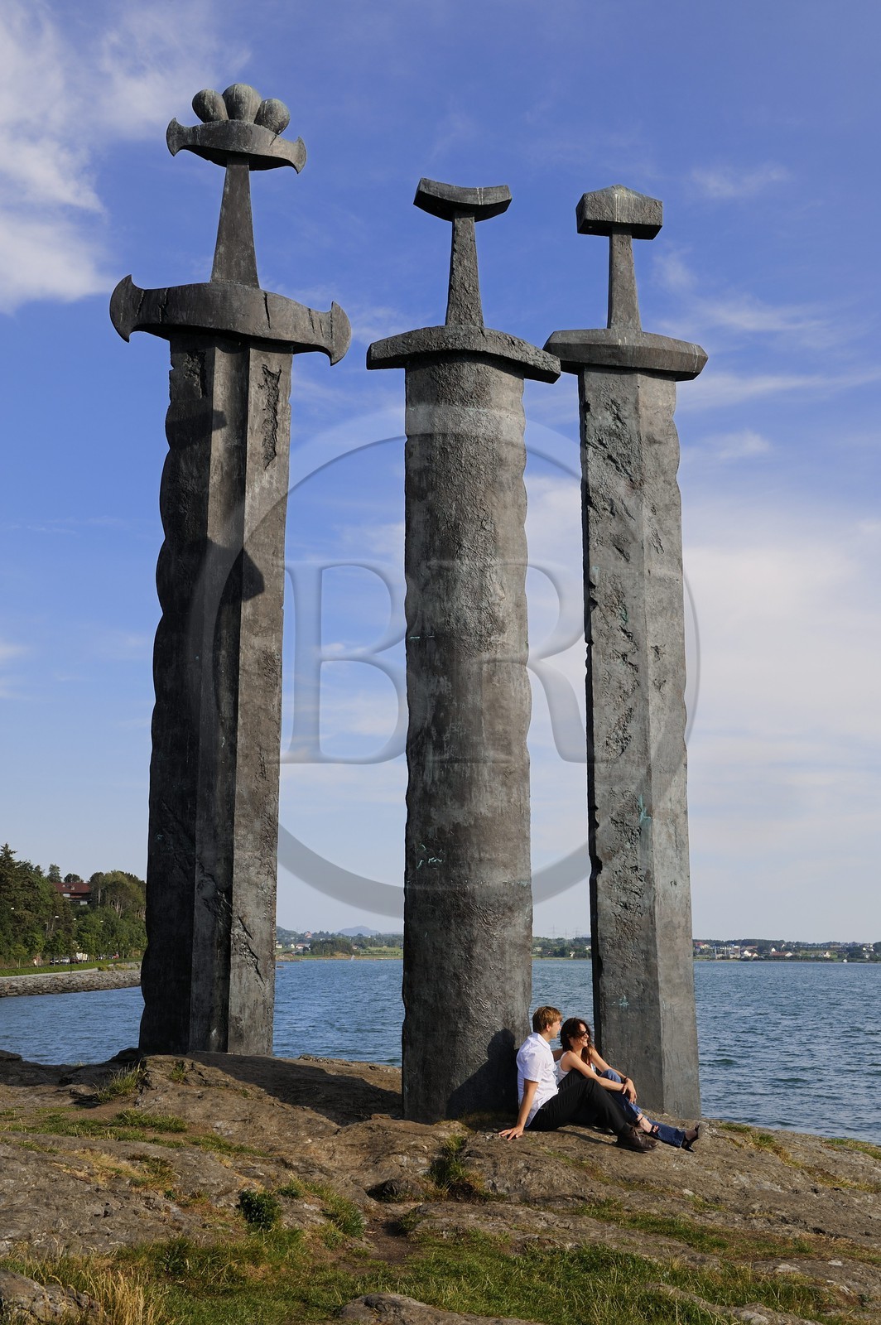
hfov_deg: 35.0
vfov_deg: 50.7
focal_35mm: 38
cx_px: 440
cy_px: 662
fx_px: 1397
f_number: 14
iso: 200
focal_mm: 38
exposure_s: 1/160
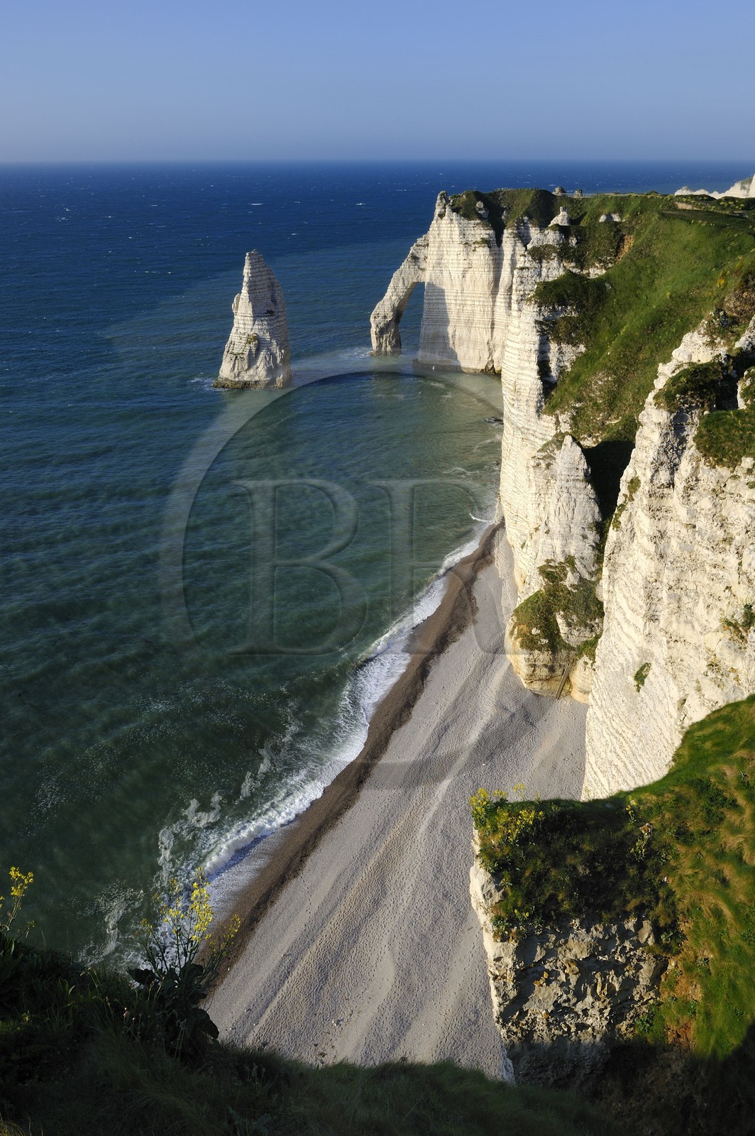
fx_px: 914
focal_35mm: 29
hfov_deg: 44.9
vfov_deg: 63.7
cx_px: 378
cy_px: 568
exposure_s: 1/250
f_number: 13
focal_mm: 29
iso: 200
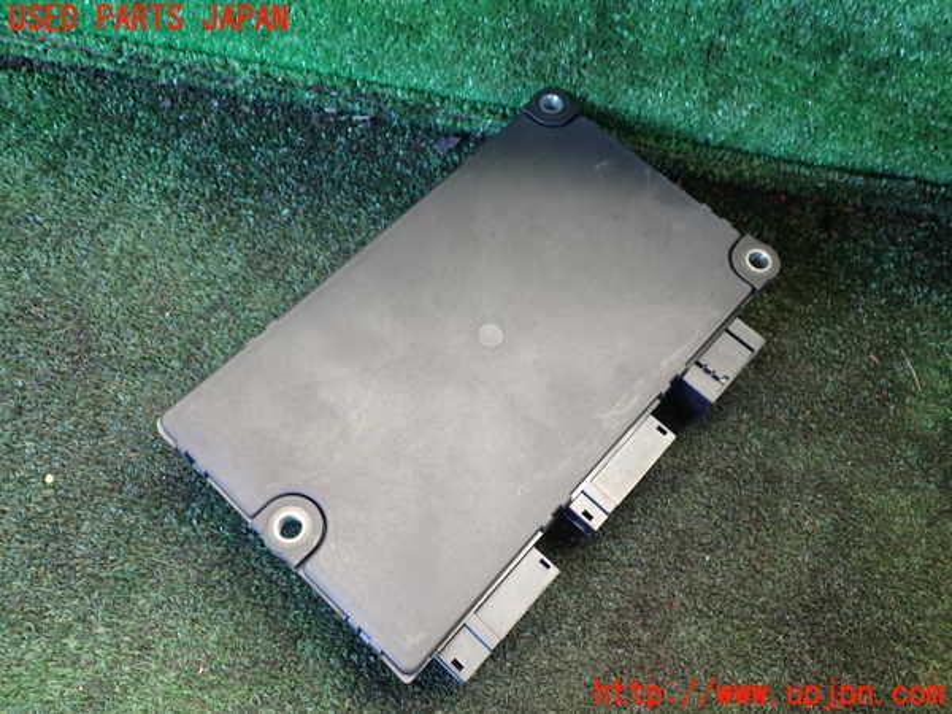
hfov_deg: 60.0
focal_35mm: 30
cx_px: 476
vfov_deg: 46.8
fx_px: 825
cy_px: 357
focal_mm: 5.4
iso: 200
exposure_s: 1/40
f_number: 2.3
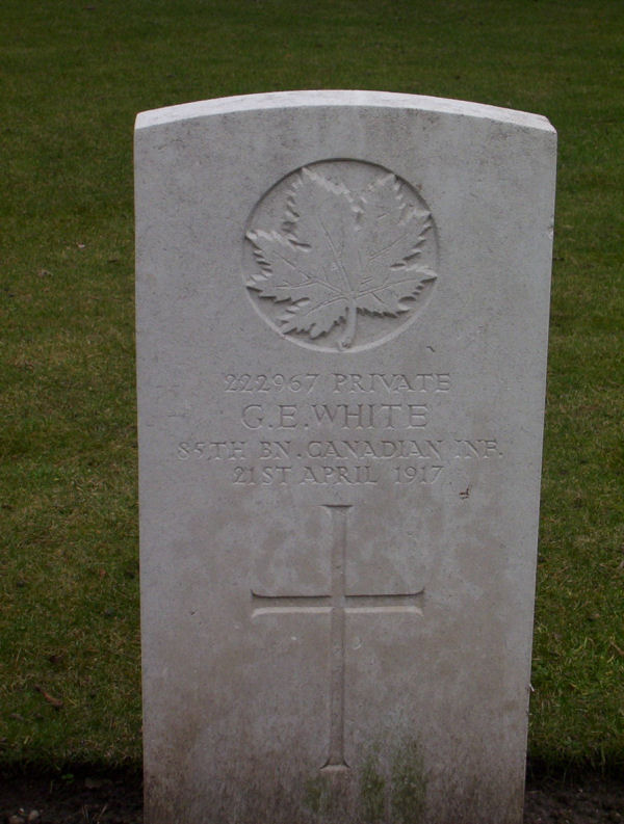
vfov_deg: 19.6
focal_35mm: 100
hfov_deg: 14.9
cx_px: 312
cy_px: 412
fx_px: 2390
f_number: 4.07
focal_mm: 13.24
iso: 100
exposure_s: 1/349
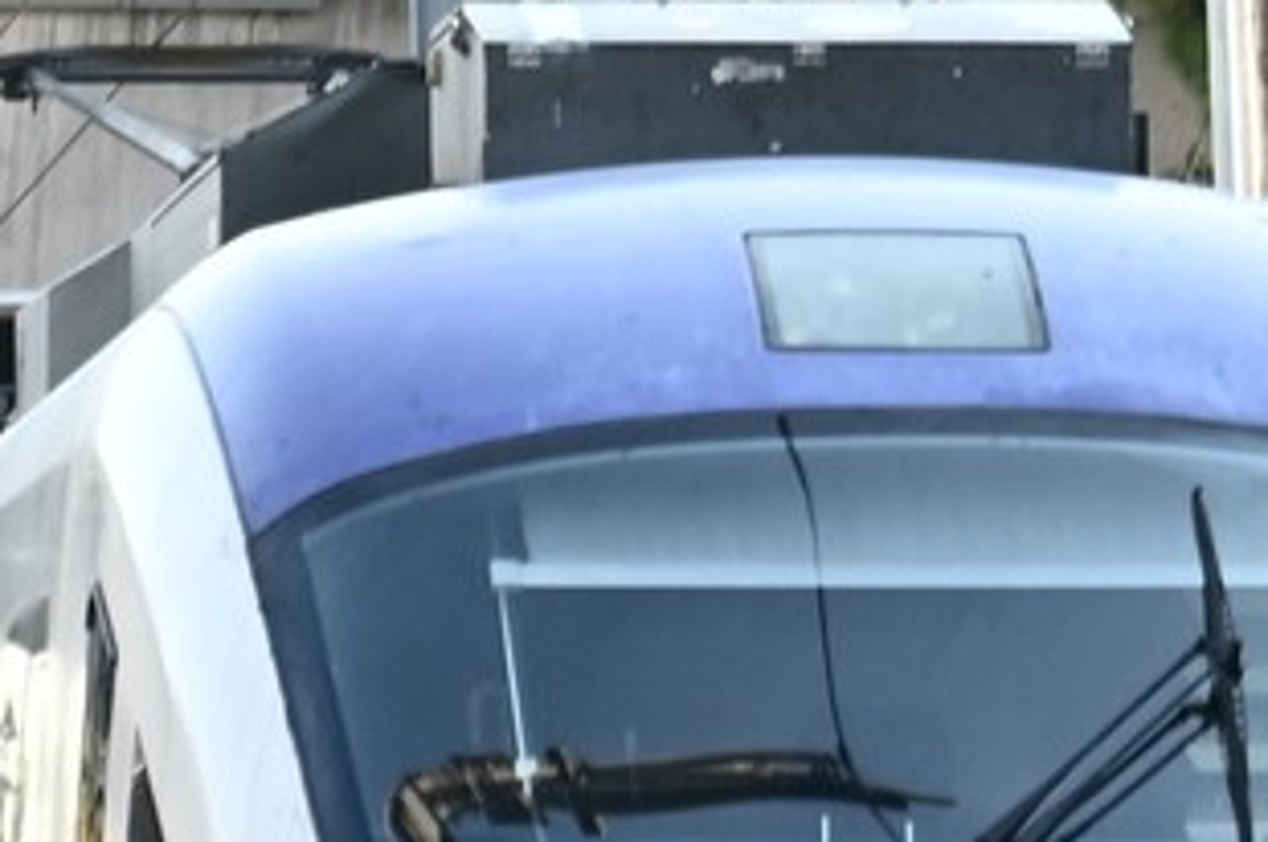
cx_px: -131
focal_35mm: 406
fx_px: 14285
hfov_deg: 5.1
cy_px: 1447
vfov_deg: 3.4
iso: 250
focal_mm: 70
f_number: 4
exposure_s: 1/400
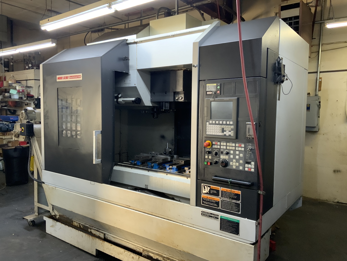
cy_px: 130
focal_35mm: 29
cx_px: 174
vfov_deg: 48.2
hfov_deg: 61.7
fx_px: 291
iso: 125
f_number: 1.8
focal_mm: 3
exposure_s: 1/60
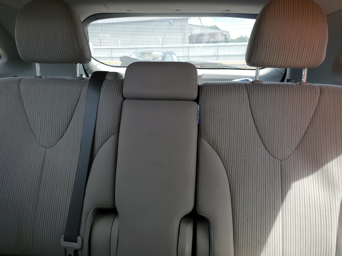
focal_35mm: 26
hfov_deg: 67.3
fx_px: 257
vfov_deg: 53.1
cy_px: 128
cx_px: 171
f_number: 1.5
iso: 50
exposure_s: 1/192
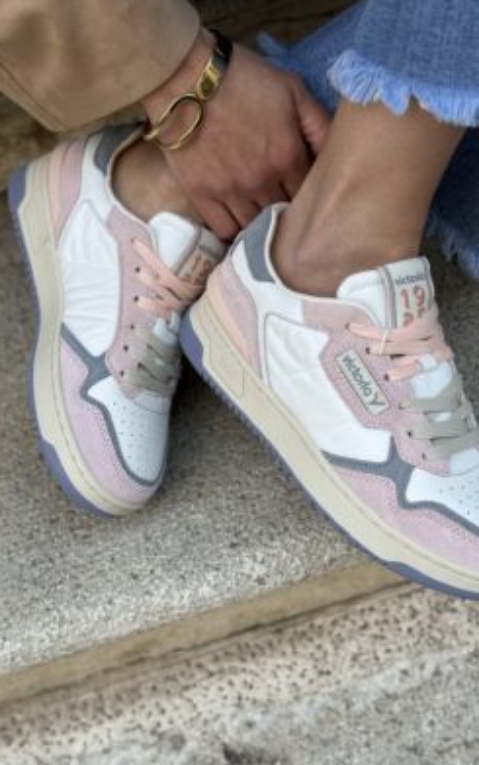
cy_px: 385
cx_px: 252
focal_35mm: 52
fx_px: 1084
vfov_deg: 38.8
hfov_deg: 24.9
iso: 50
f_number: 1.78
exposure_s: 1/179
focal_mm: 6.76
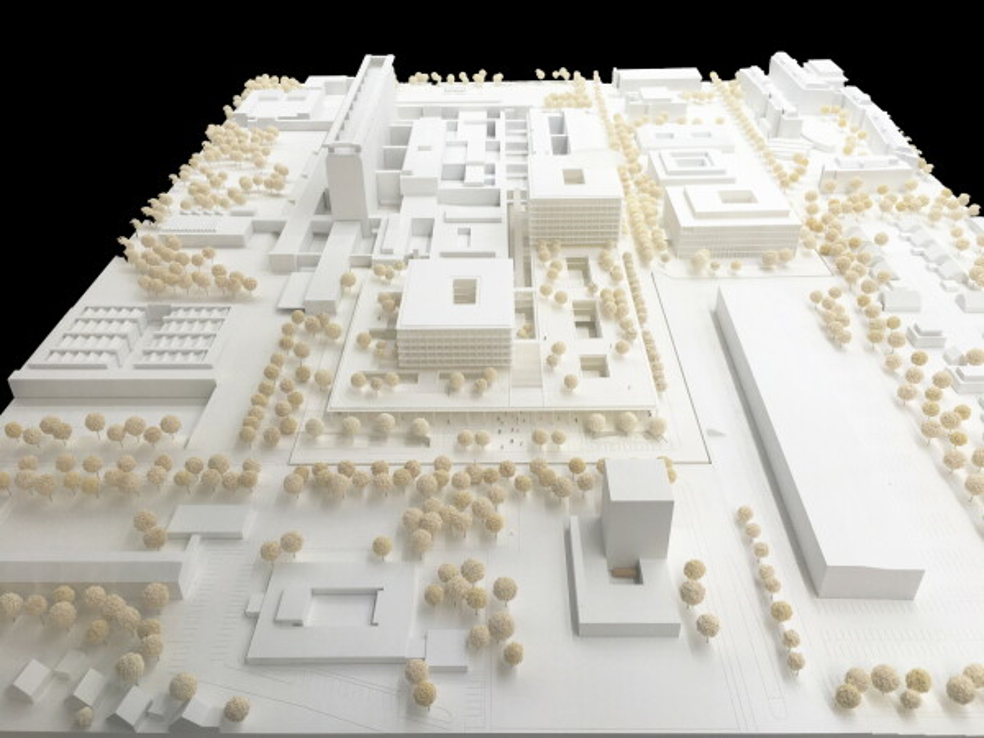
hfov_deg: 61.7
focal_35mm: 29
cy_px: 369
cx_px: 492
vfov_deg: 48.2
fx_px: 824
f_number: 2.2
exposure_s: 1/50
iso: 25
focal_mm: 4.15
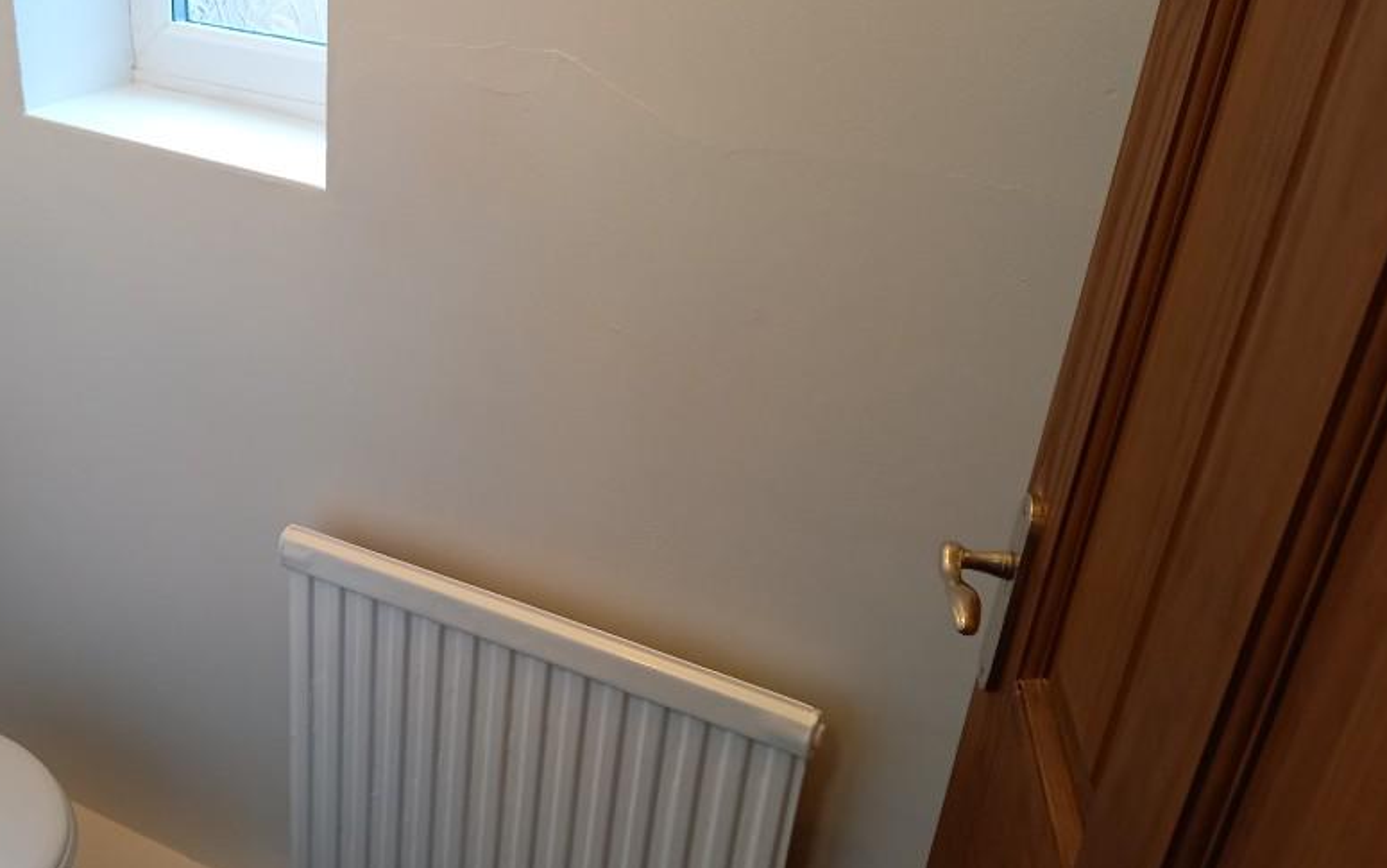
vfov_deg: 36.3
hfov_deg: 54.4
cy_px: 421
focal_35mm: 35
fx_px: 1323
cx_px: 487
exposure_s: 1/49
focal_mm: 4.6
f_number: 2
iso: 250
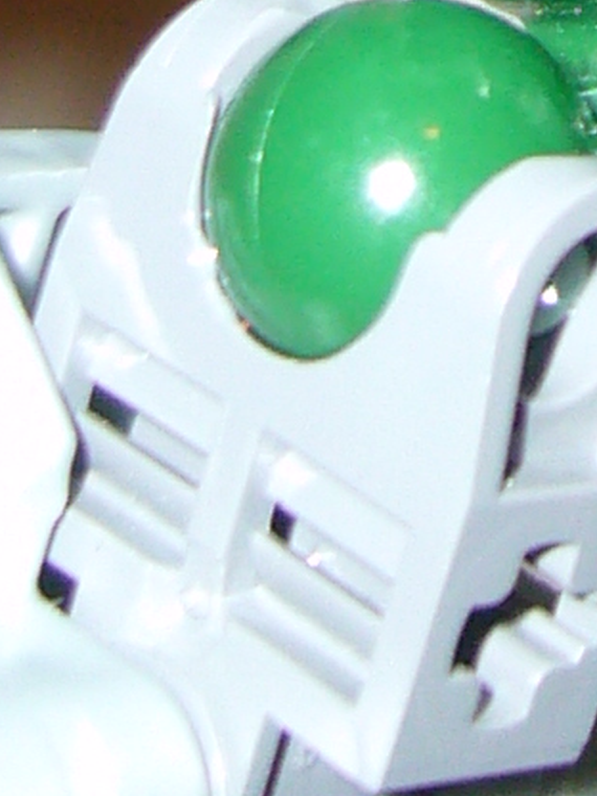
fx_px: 5450
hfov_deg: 6.1
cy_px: -924
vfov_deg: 7.9
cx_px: 1075
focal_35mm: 237
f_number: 2.8
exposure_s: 1/30
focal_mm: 5.8
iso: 100
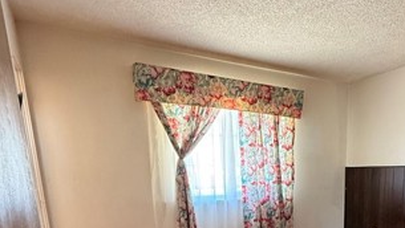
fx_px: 344
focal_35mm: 32
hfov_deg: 57.3
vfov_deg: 32.2
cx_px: 313
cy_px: 253
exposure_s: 1/60
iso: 400
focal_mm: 2.22
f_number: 2.2
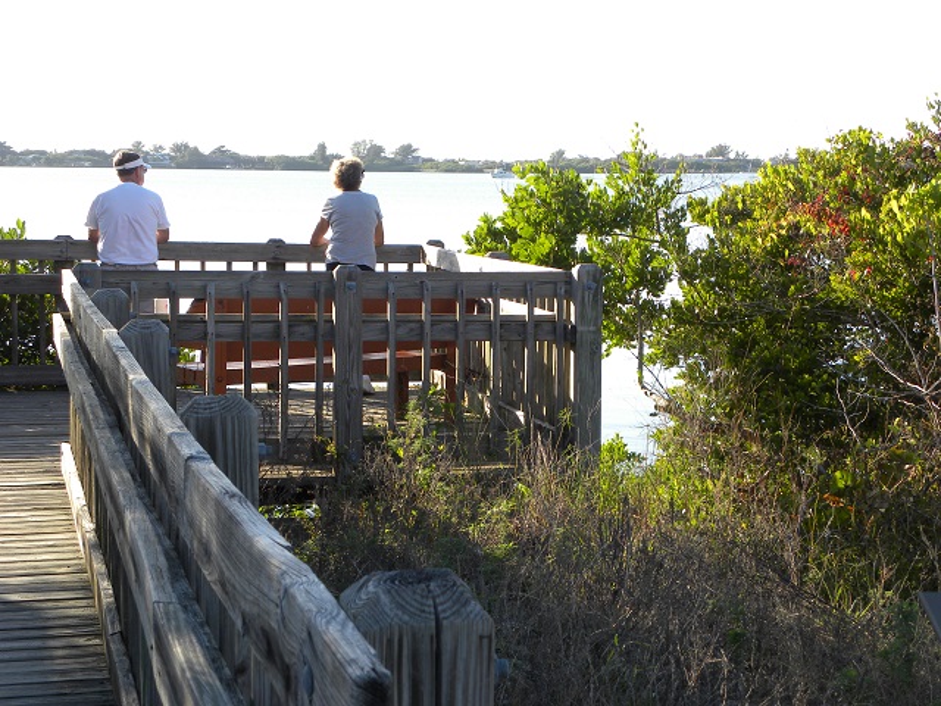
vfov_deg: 19.6
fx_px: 2039
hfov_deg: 26.0
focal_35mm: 75
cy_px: 353
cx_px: 470
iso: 64
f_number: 4.5
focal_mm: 13.4
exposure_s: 1/162
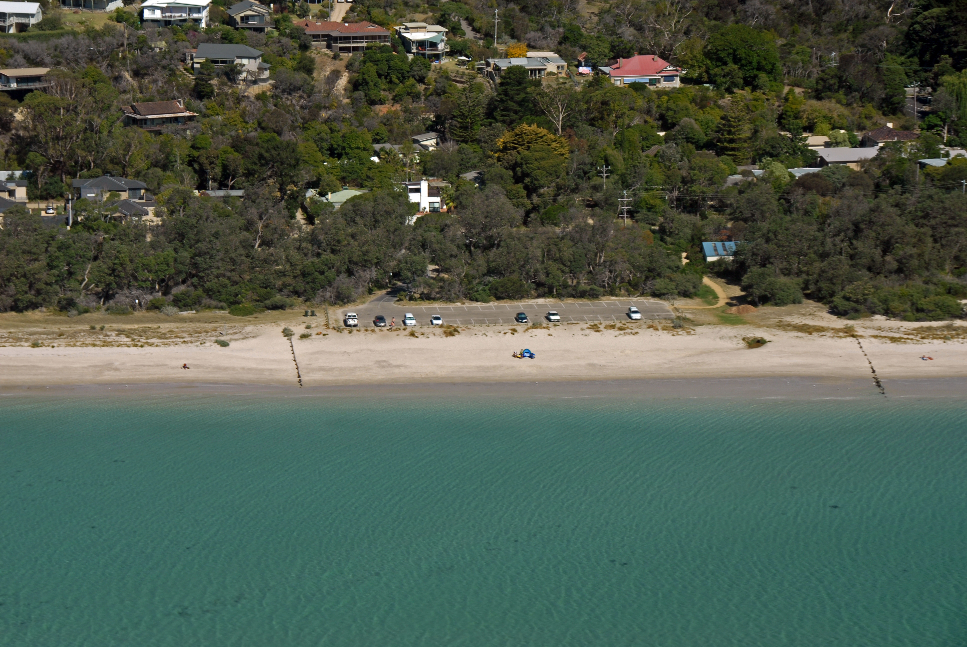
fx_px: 3025
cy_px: 324
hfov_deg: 18.2
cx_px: 484
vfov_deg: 12.2
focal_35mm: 112
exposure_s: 1/180
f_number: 11
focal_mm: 75
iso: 100
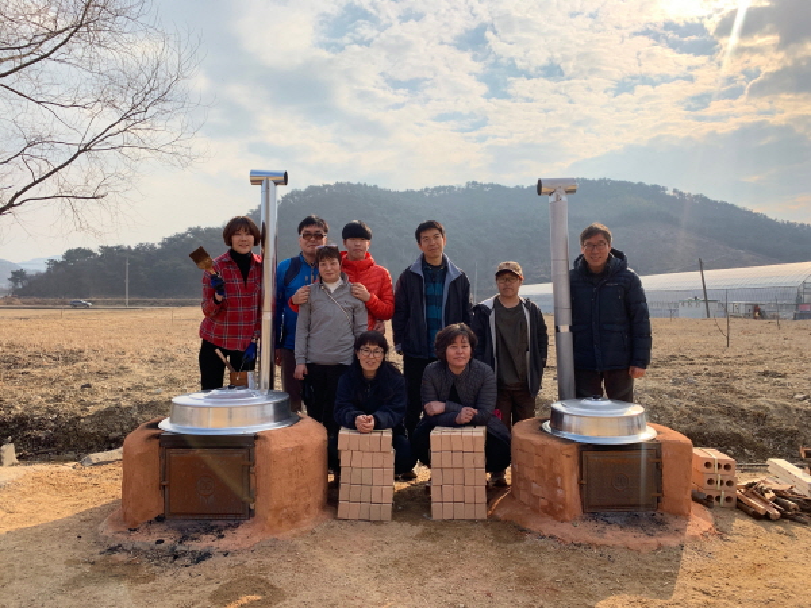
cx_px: 406
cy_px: 304
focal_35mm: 26
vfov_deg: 53.1
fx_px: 609
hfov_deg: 67.3
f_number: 1.8
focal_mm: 4.25
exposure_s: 1/1845
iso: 25
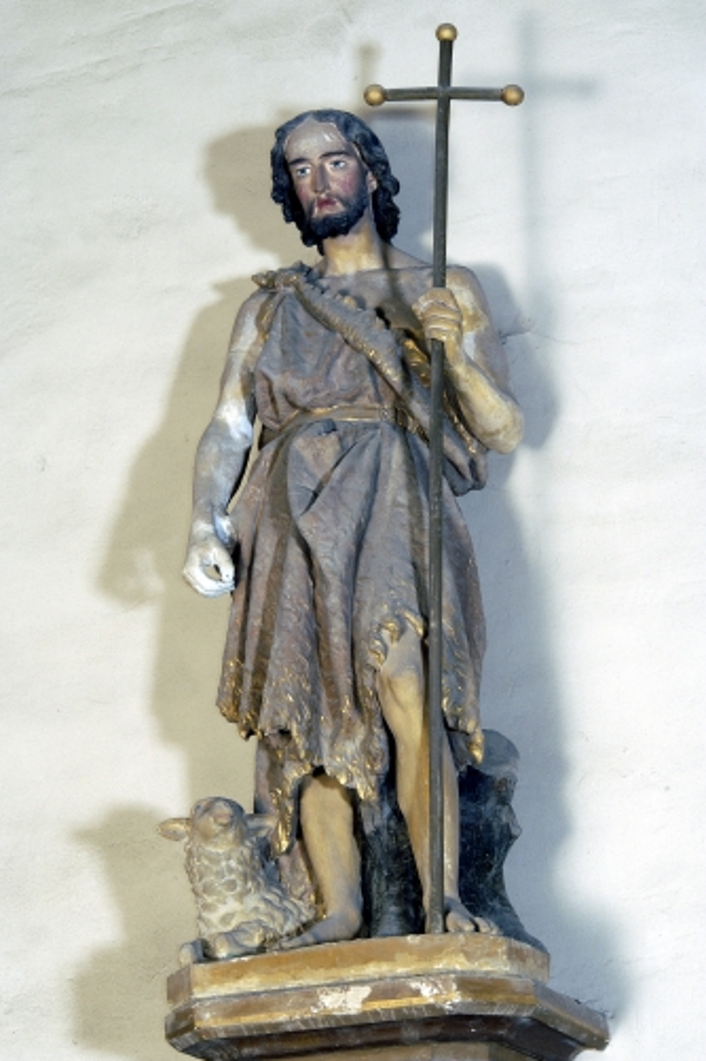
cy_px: 526
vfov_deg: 19.1
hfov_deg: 12.8
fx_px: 3152
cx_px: 353
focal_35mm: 107
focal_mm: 70
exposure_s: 1/80
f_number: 11
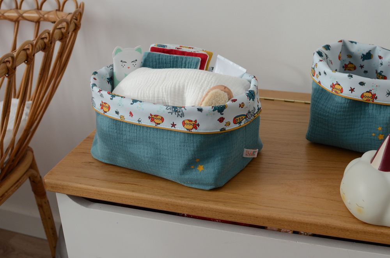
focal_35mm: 52
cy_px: 129
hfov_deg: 37.9
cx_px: 195
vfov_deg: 25.6
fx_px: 567
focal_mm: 35
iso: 800
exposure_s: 1/400
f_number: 5
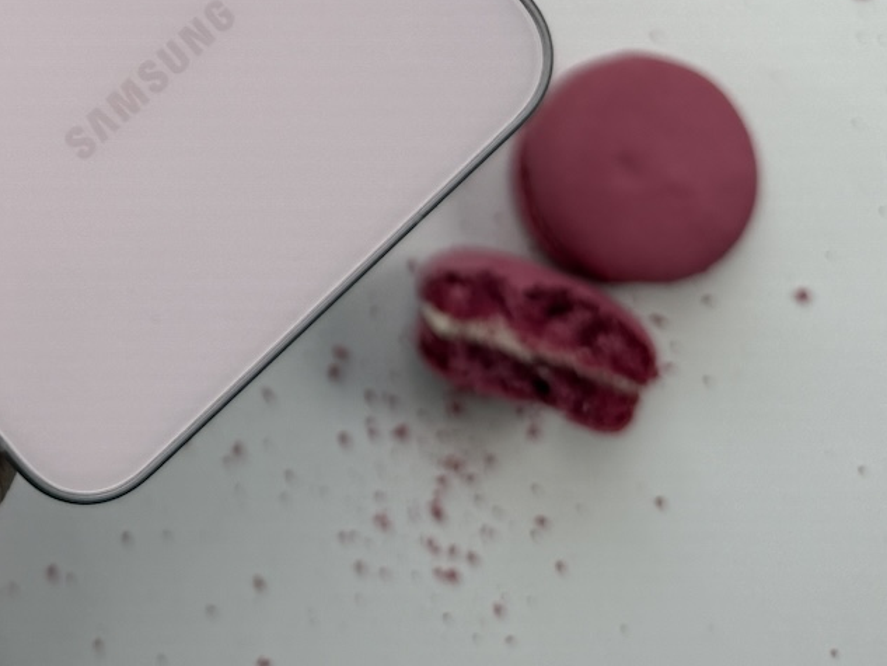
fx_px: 1845
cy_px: -298
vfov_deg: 18.4
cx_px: -143
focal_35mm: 72
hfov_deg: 24.7
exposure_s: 1/2000
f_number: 1.78
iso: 100
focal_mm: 6.76
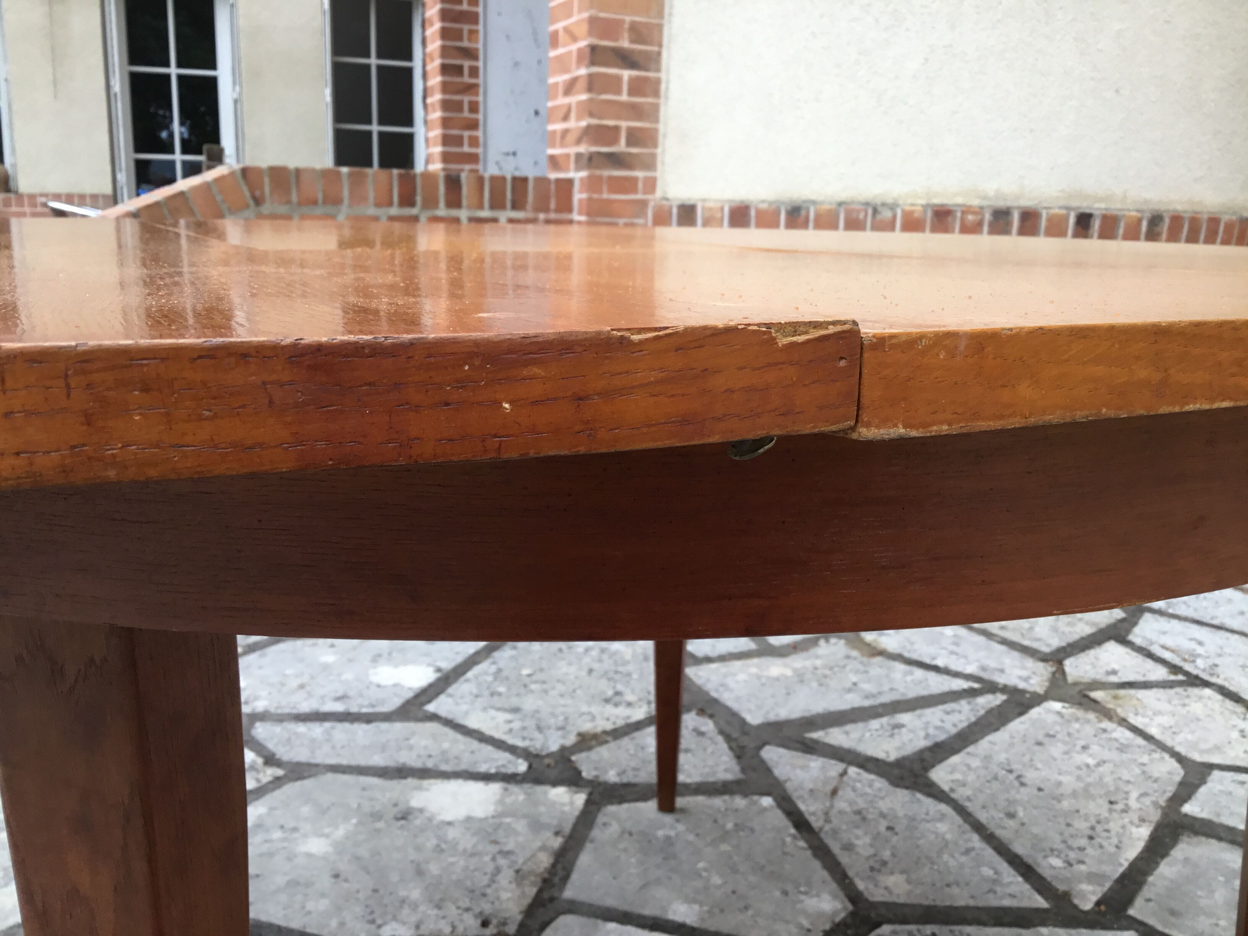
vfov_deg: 45.4
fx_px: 1118
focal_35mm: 31
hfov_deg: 58.4
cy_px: 468
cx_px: 624
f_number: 2.4
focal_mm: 3.3
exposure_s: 1/100
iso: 40
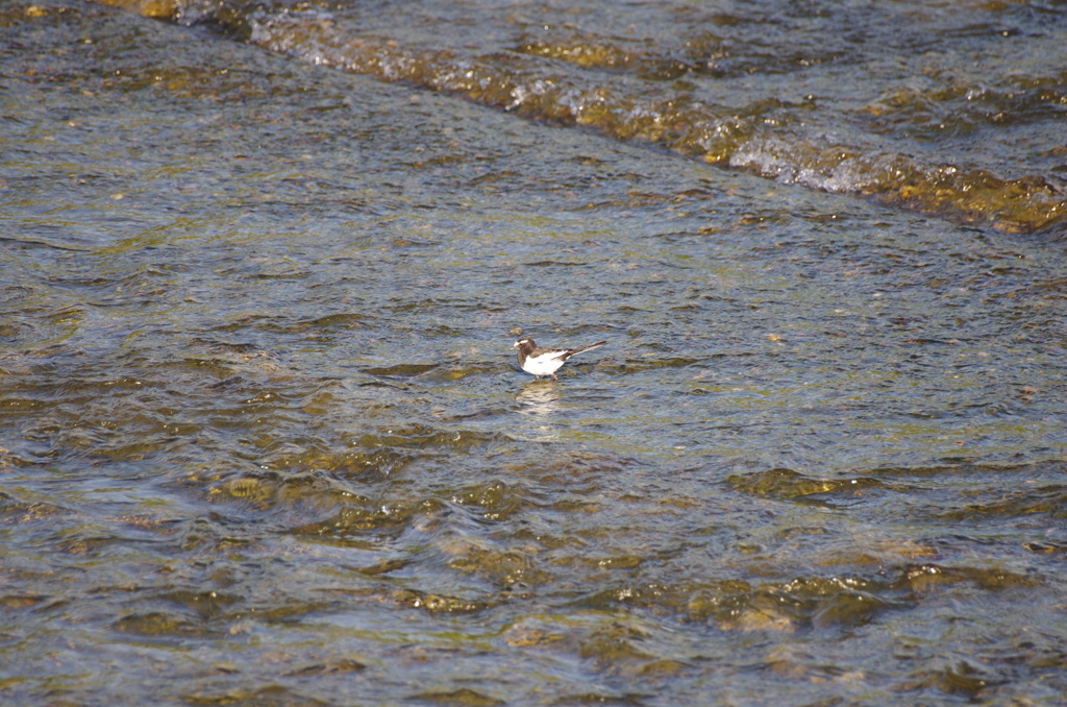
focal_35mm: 450
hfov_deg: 4.6
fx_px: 13308
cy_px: 354
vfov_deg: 3.0
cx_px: 534
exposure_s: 1/320
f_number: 5.6
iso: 200
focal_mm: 300
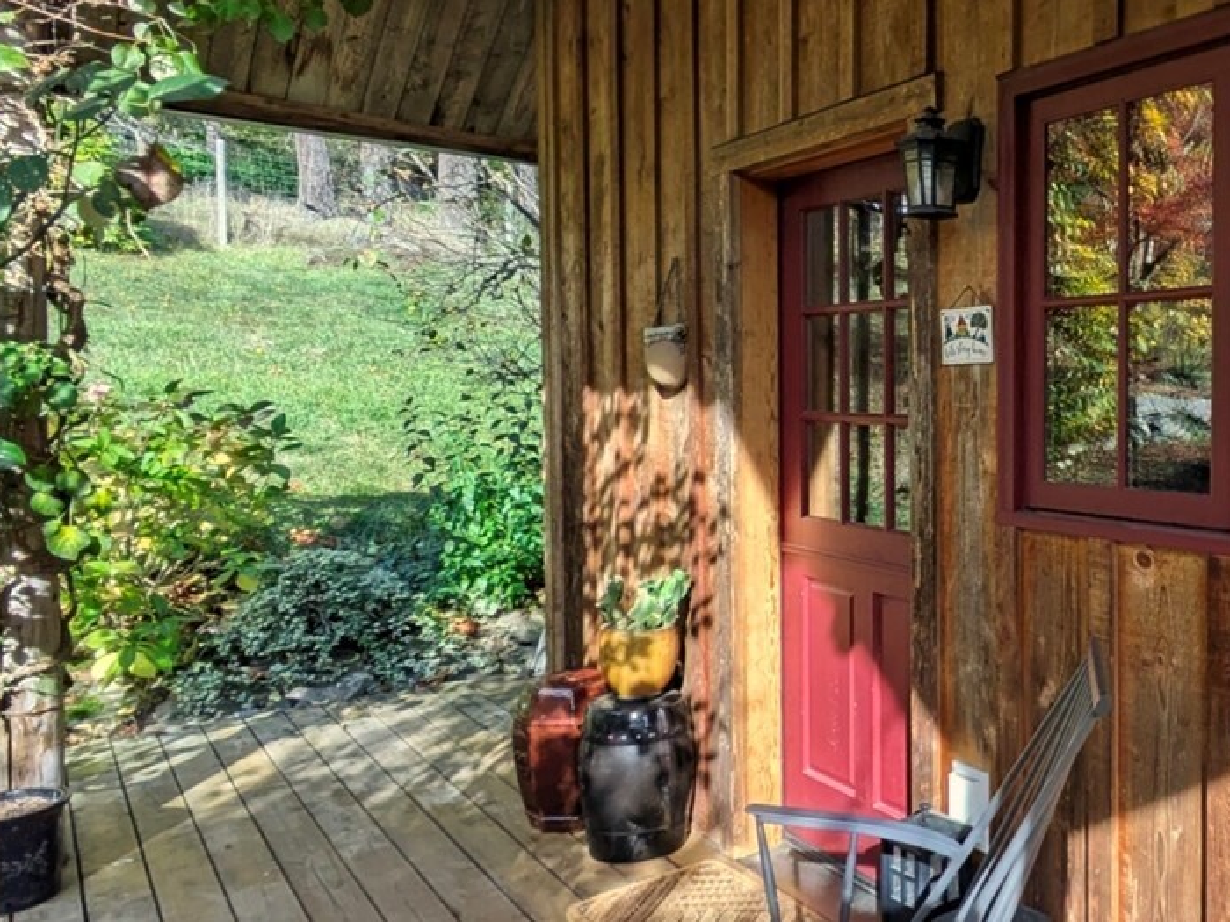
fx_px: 1137
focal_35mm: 32
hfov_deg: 51.2
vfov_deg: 44.1
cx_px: 1071
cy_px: 434
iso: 47
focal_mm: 1.83
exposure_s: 1/437
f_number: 2.2
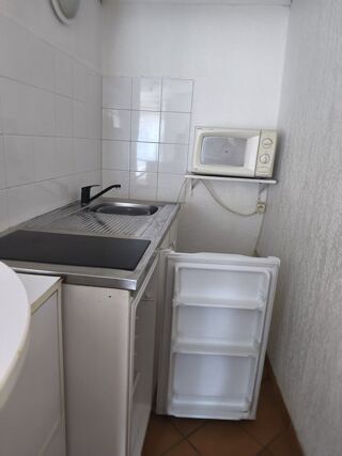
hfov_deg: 58.9
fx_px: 303
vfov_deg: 73.9
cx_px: 171
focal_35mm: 23
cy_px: 228
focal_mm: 6.18
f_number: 1.65
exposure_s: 1/16.7
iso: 5000
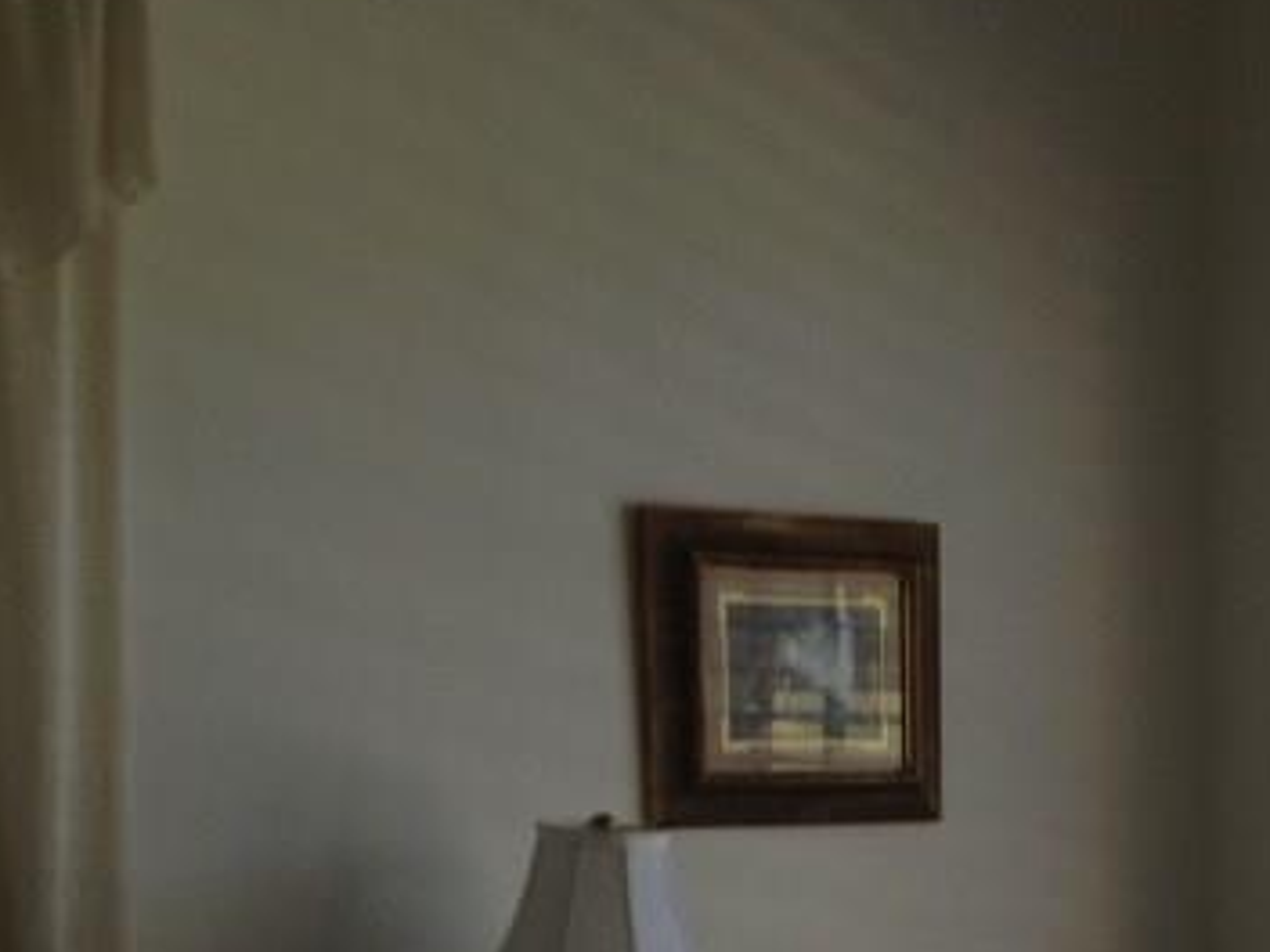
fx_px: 3522
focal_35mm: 96
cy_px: 1273
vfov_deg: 14.7
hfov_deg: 19.5
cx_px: 1407
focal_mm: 4.12
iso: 50
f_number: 2.4
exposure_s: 1/60
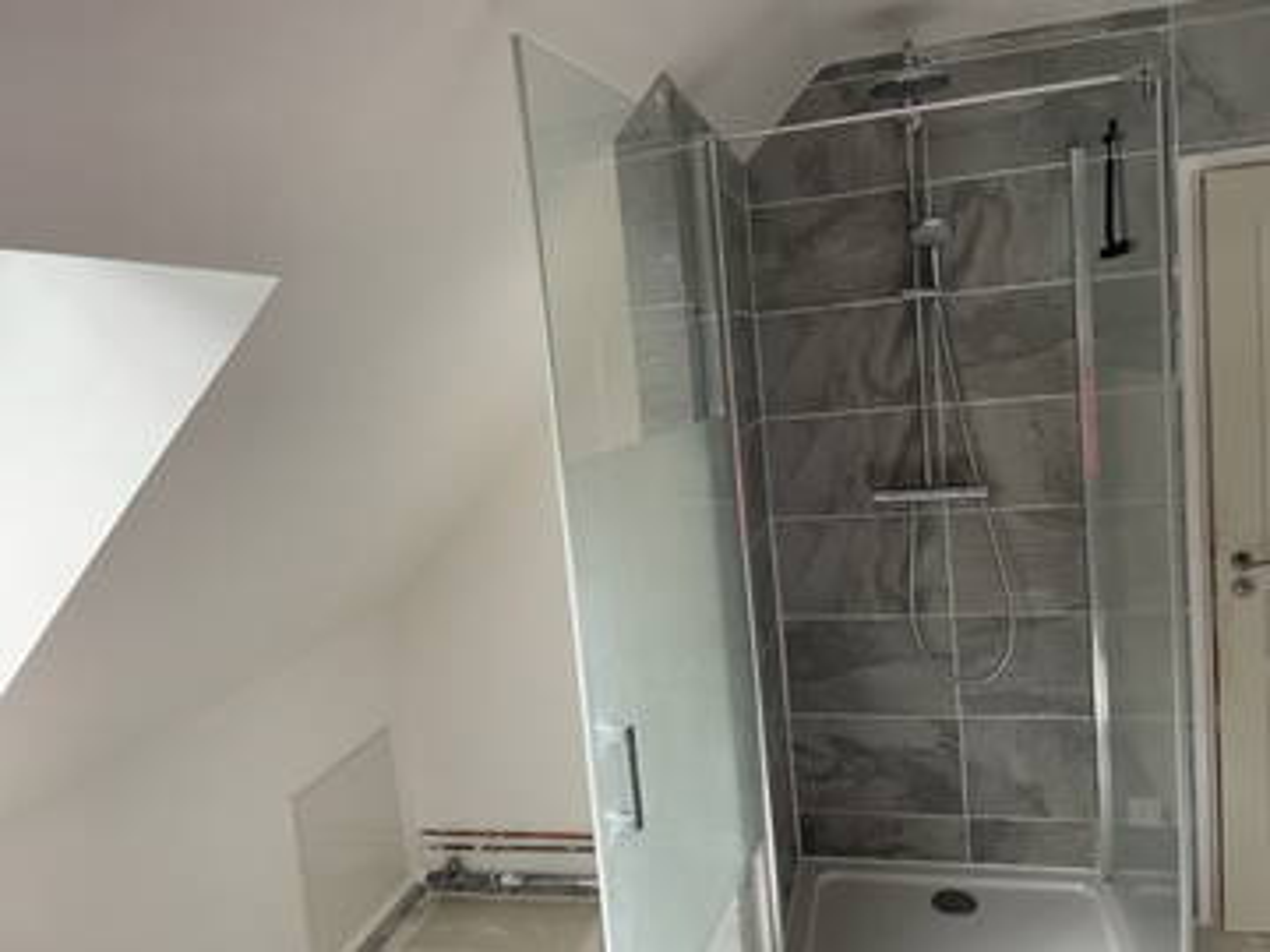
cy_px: 476
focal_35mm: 26
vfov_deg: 53.1
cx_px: 635
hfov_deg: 67.3
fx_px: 954
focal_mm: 4.2
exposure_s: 1/60
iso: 250
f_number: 1.6
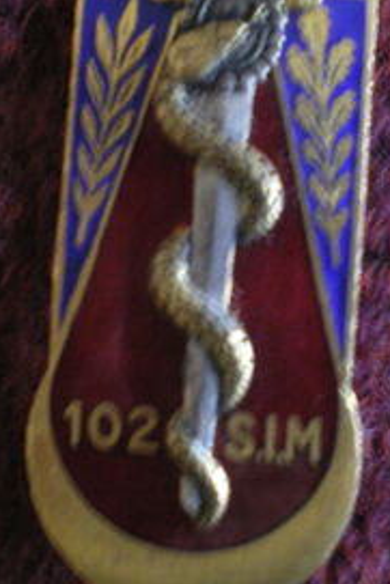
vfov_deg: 28.8
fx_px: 1136
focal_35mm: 70
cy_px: 265
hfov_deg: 19.5
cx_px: 200
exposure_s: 1/4
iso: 400
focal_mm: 6.3
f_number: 3.1
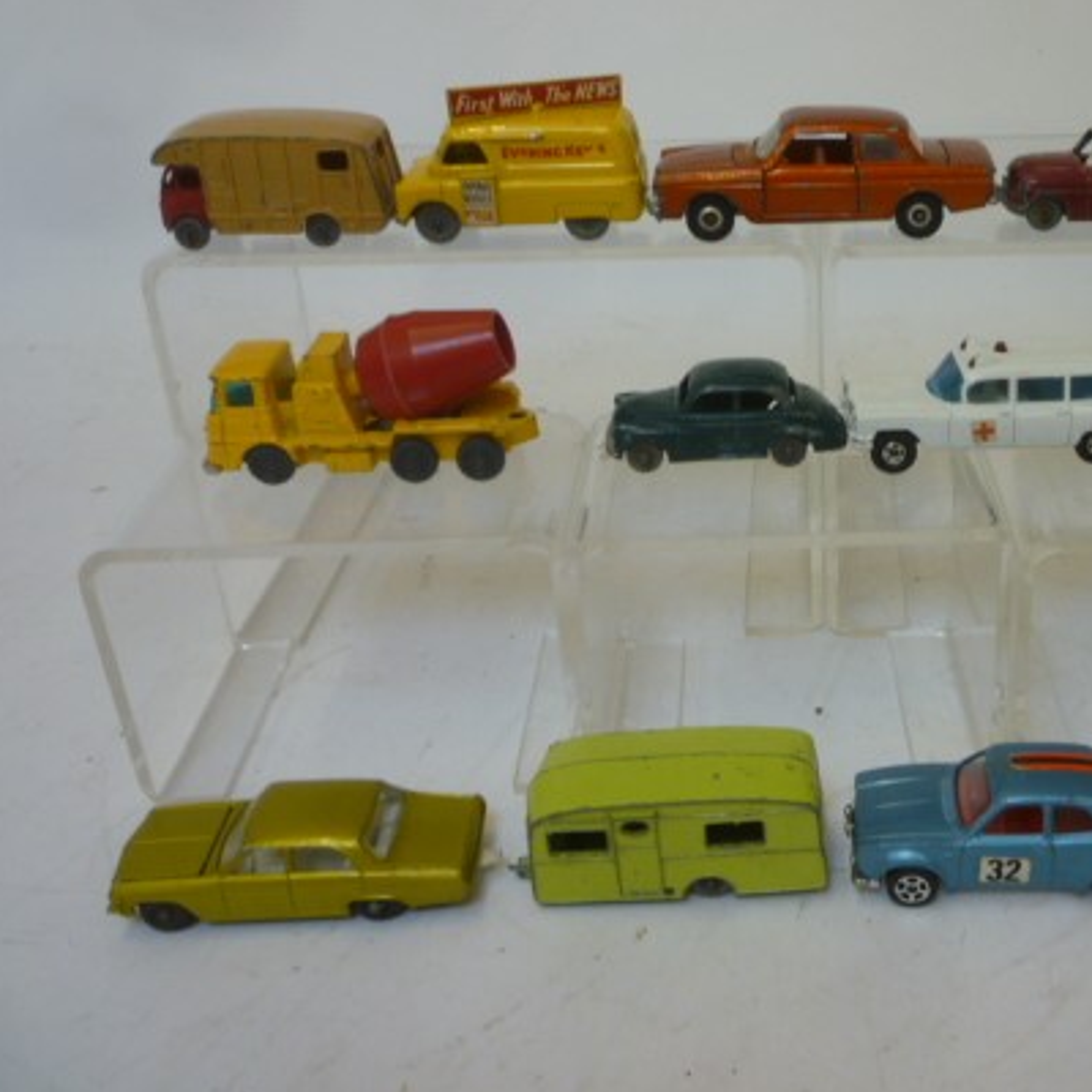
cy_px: 551
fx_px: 1463
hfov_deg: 39.5
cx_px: 854
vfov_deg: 40.9
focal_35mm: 41
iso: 80
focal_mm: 5.2
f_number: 3.3
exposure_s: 1/30
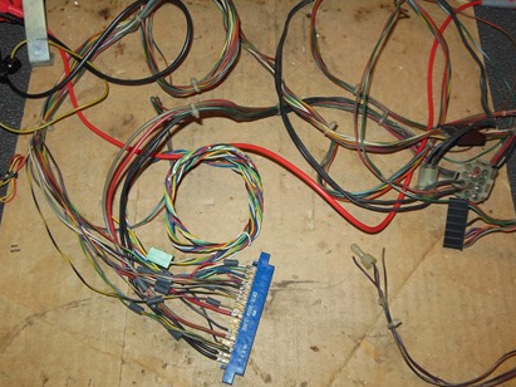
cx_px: 264
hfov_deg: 51.4
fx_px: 536
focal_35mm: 36
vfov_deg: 39.6
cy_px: 182
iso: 125
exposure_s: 1/30
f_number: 3.5
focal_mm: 6
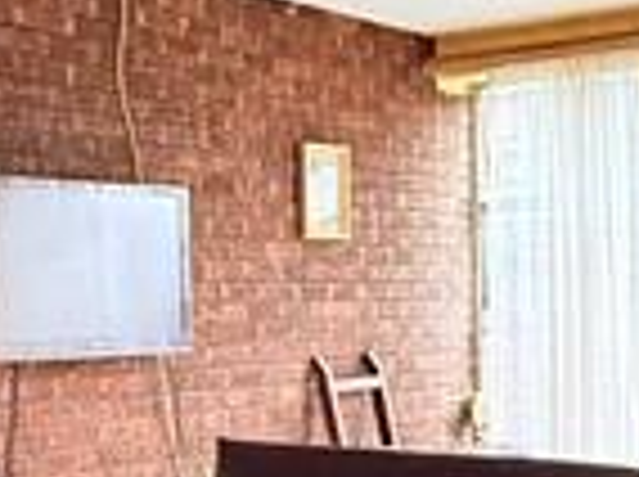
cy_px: 328
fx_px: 1456
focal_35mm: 79
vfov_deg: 18.5
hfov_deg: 24.7
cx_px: 266
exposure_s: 1/100
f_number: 2.2
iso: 640
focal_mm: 2.22
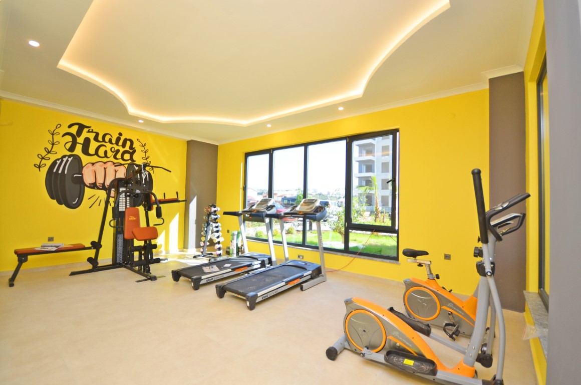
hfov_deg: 100.5
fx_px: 242
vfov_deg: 77.1
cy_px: 192
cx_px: 290
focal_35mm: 15
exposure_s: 1/60
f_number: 4
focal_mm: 10
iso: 320
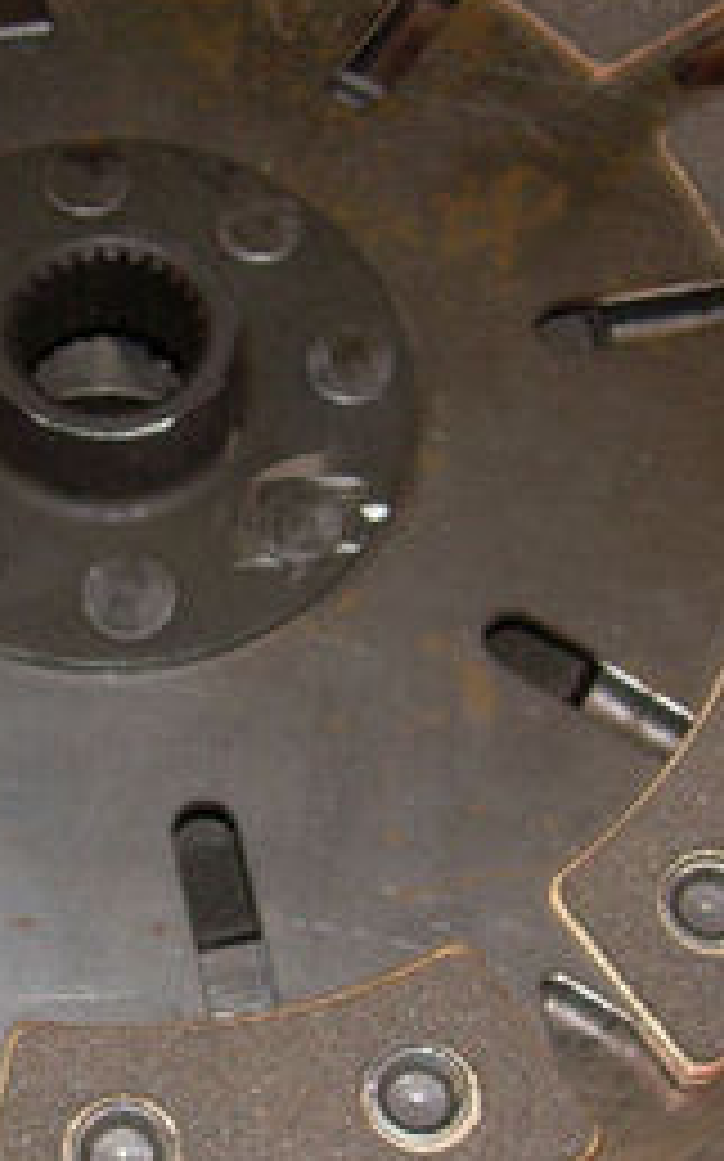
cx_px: 54
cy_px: 554
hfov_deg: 12.9
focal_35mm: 100
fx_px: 3161
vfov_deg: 20.8
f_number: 2.8
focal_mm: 6.3
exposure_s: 1/60
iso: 50
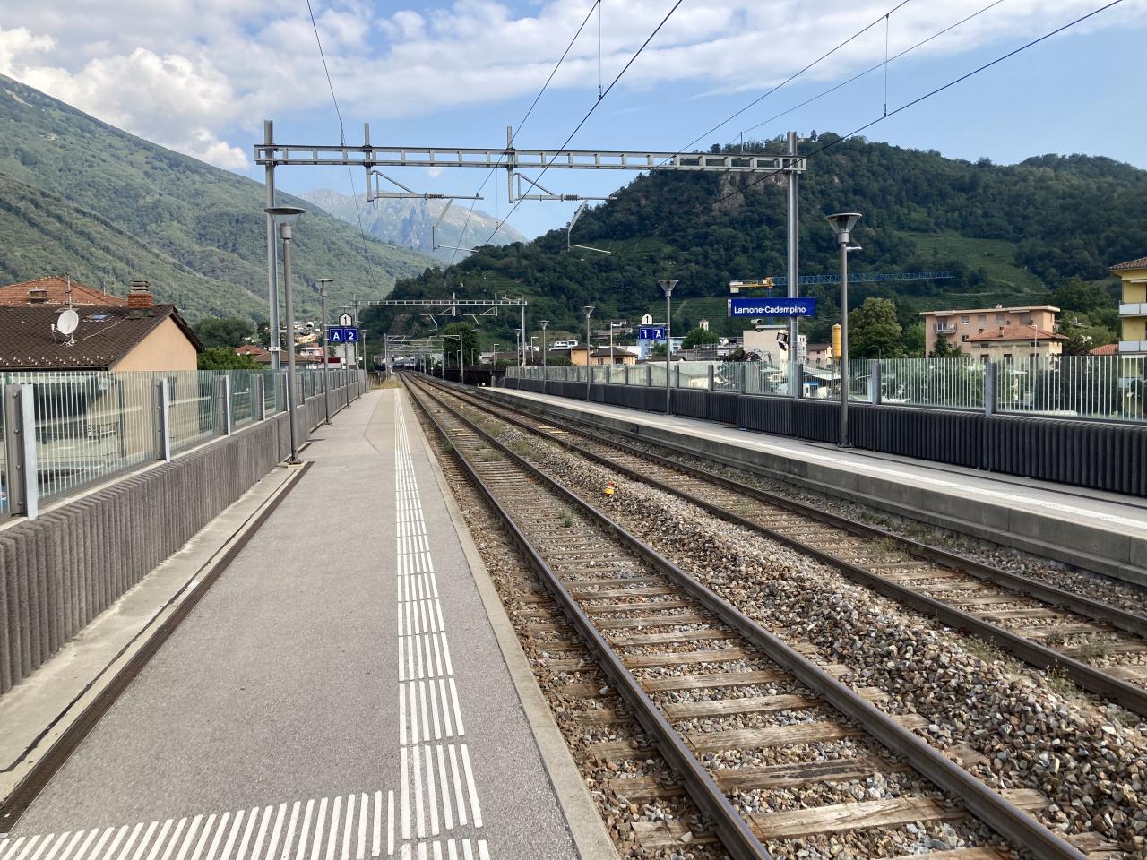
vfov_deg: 49.7
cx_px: 574
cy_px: 430
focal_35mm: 28
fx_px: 928
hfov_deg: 63.4
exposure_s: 1/1043
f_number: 1.8
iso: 20
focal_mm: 3.99
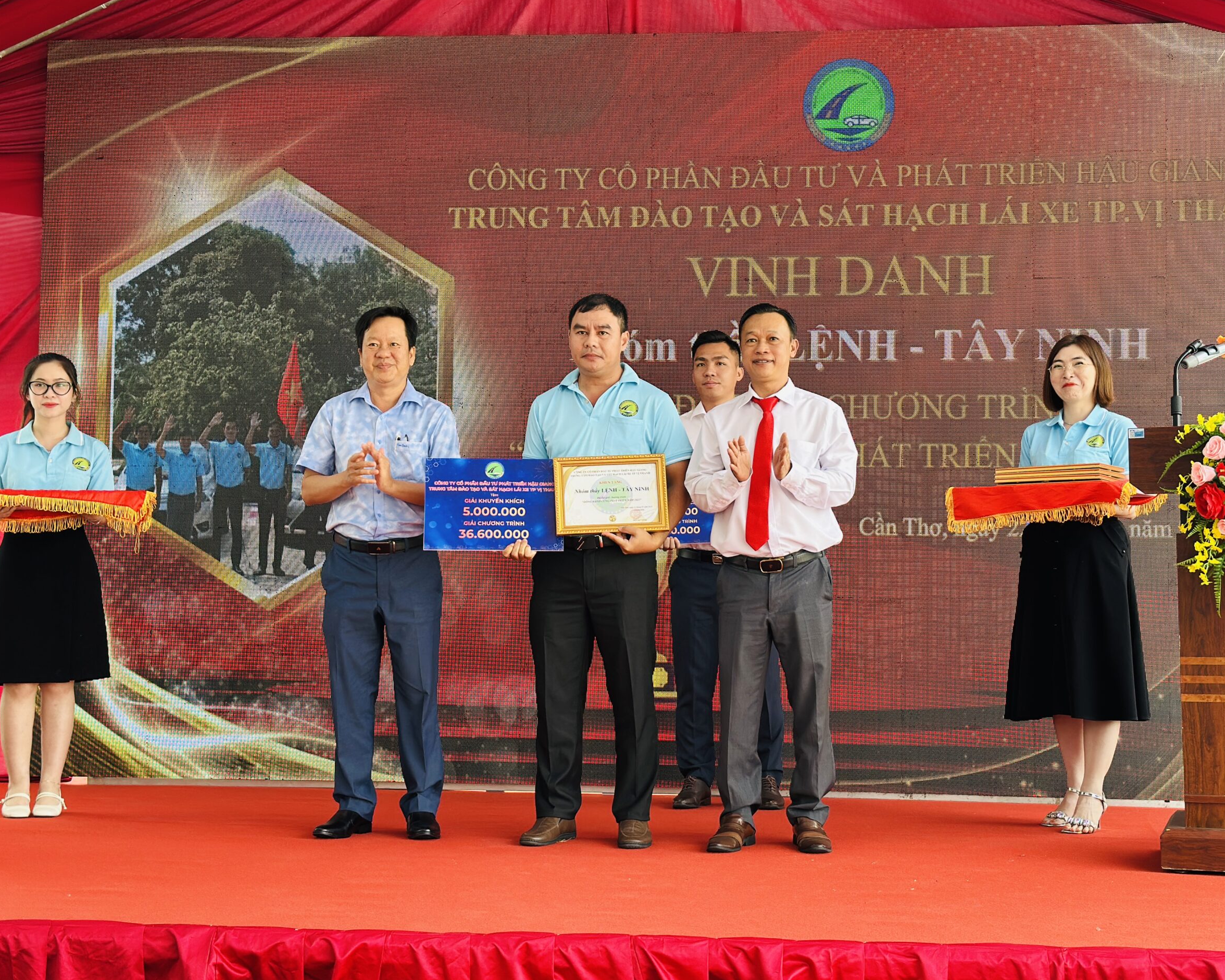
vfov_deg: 29.7
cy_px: 481
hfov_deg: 36.6
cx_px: 655
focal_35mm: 51
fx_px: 1849
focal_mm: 6.86
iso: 80
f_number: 1.78
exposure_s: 1/222
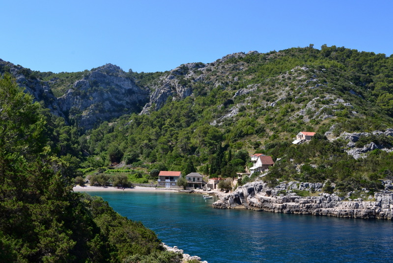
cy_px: 132
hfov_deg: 49.5
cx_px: 196
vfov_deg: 34.2
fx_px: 426
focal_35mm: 39
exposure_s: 1/320
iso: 400
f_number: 10
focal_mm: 26
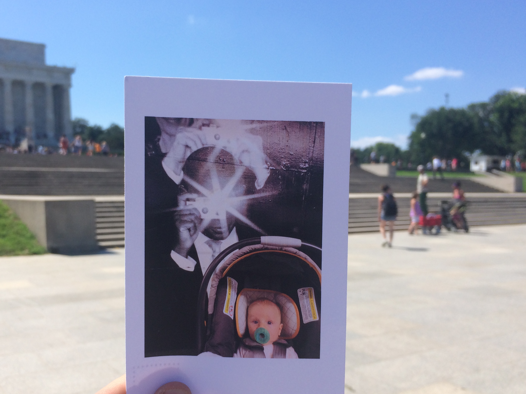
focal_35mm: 36
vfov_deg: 39.6
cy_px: 218
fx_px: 547
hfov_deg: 51.1
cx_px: 216
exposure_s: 1/1953
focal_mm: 4.15
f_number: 2.2
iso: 32
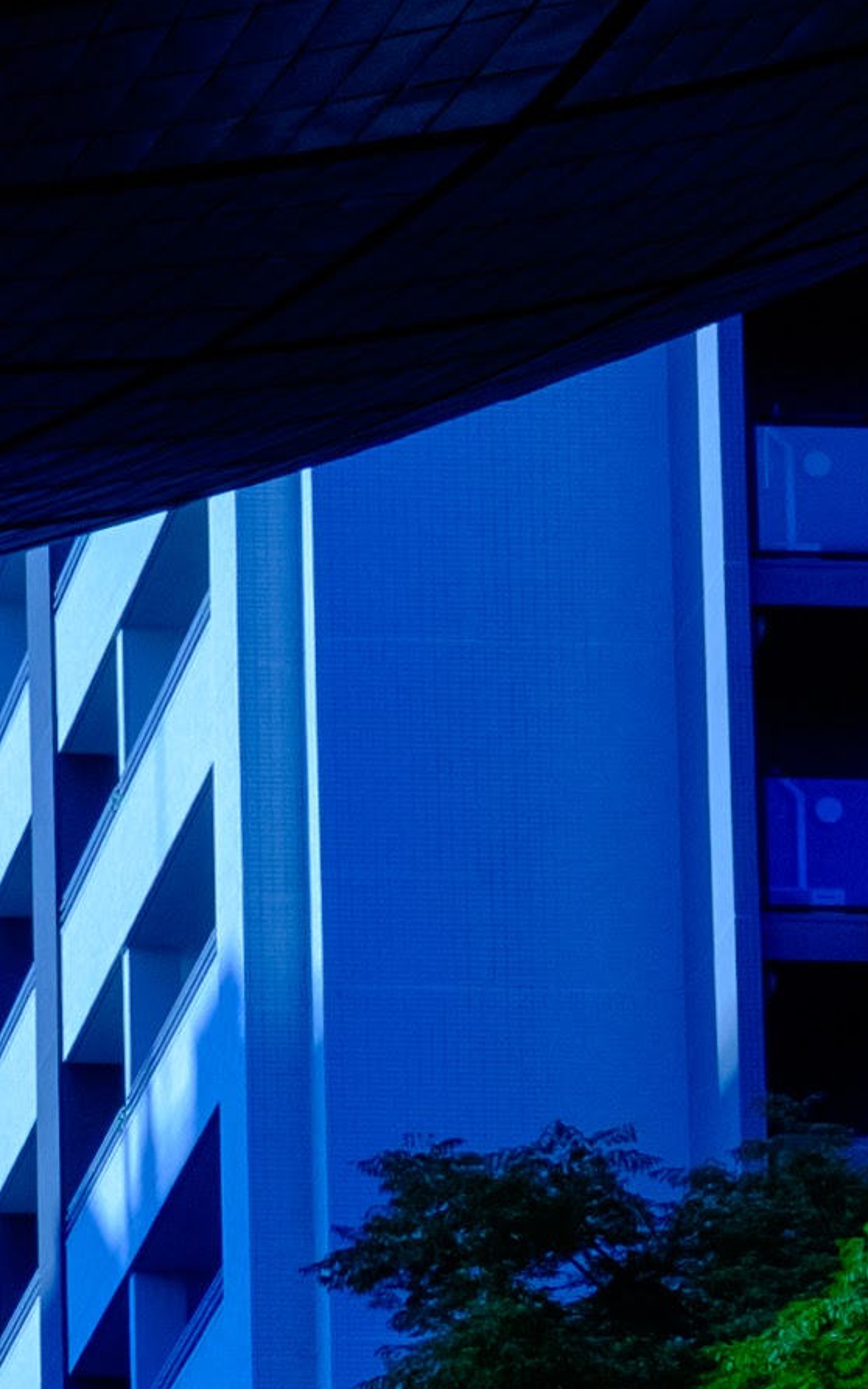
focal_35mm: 229
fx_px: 8669
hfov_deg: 5.5
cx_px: -1506
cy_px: 2801
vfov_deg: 8.7
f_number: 9
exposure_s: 1/420
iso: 400
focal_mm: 27
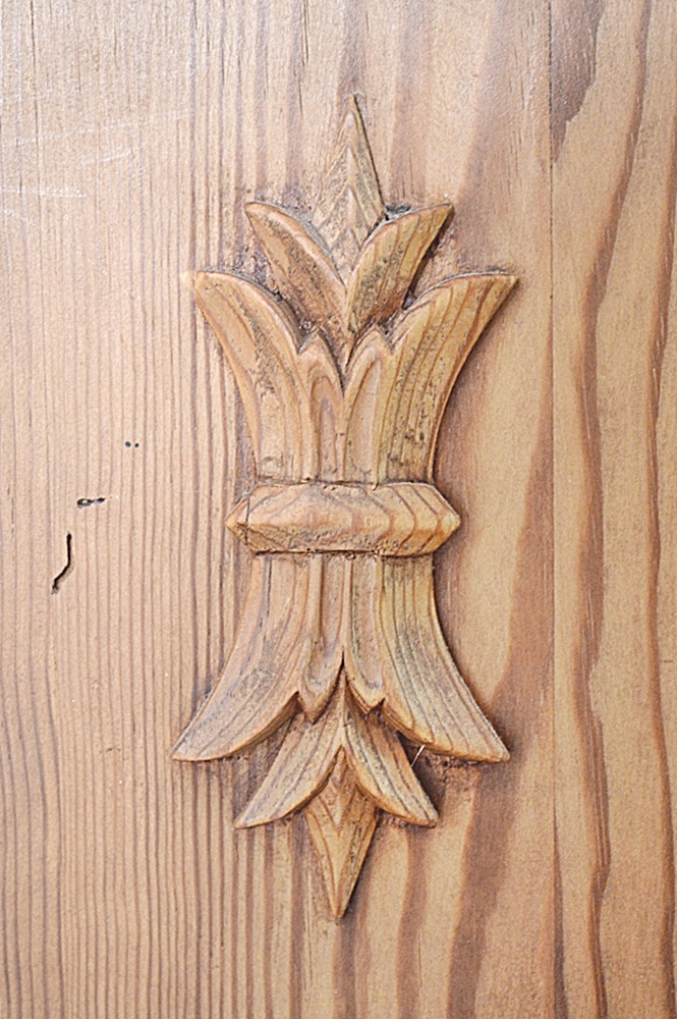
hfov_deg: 19.7
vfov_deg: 29.3
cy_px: 510
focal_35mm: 69
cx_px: 338
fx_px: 1950
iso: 1400
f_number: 5.3
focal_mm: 46
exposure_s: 1/15
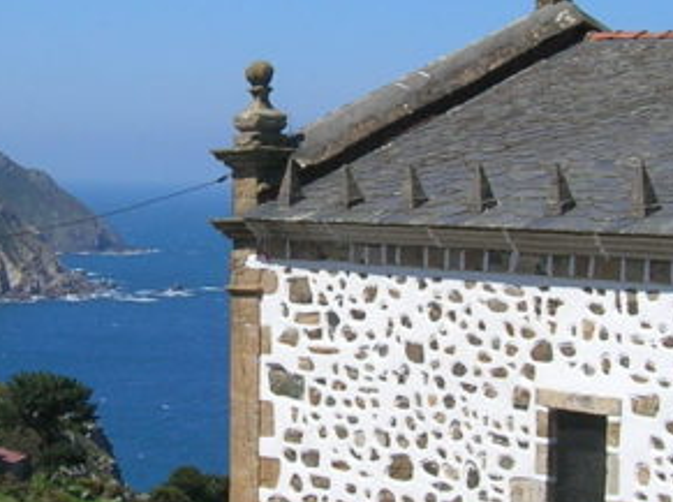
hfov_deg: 16.8
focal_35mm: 117
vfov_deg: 12.6
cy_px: 174
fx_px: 2270
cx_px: 215
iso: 50
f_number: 4.9
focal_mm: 5.7
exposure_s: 1/568
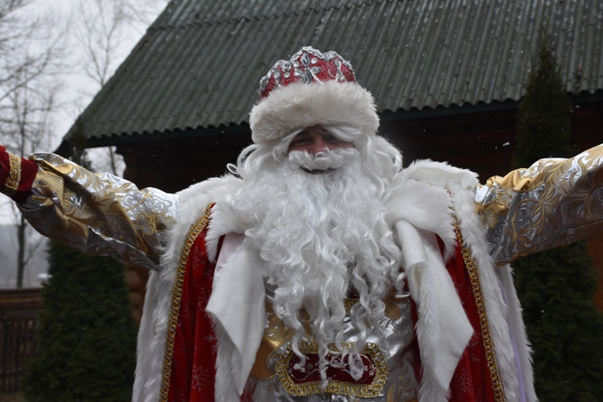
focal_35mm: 63
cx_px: 302
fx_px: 1055
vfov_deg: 21.6
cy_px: 201
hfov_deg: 31.9
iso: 800
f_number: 8
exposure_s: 1/400
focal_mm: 42
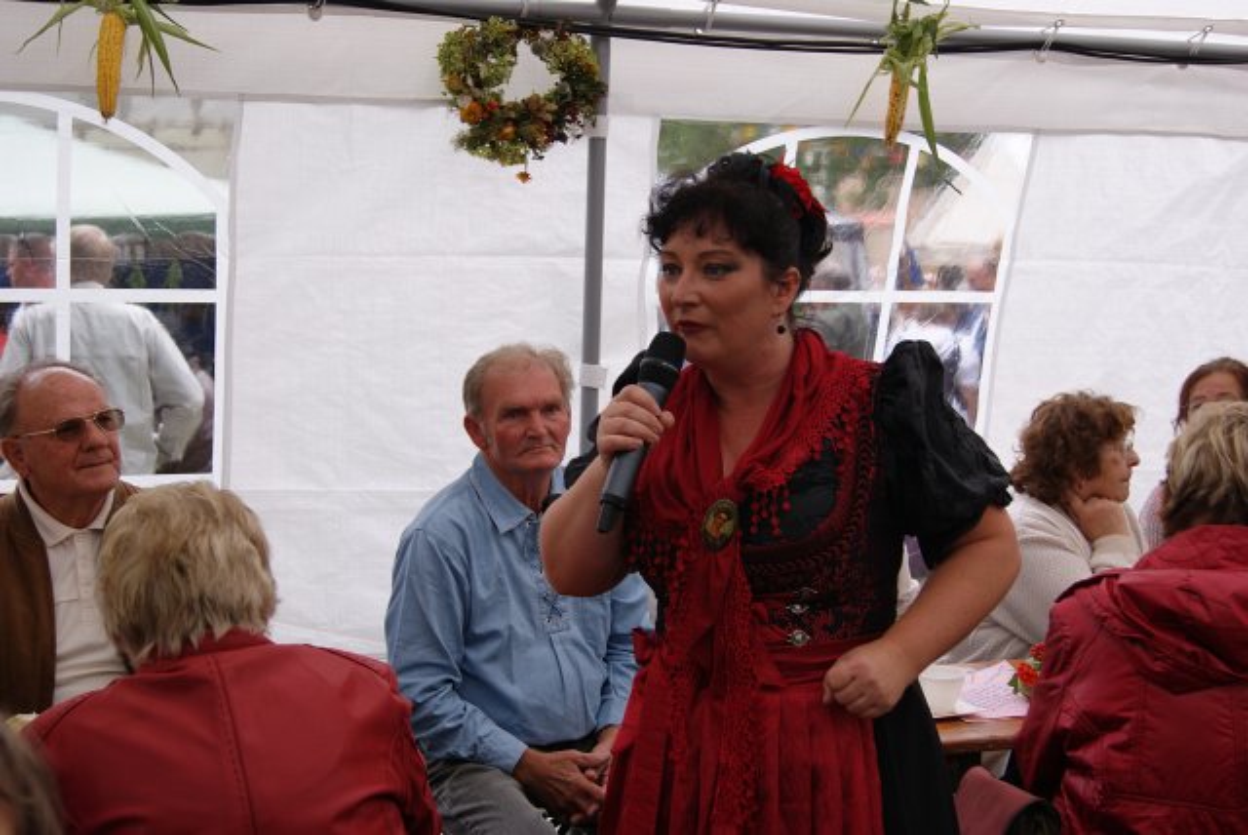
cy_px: 418
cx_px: 624
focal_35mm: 52
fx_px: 1822
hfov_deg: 37.8
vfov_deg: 25.8
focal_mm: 35
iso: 100
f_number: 5
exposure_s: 1/80
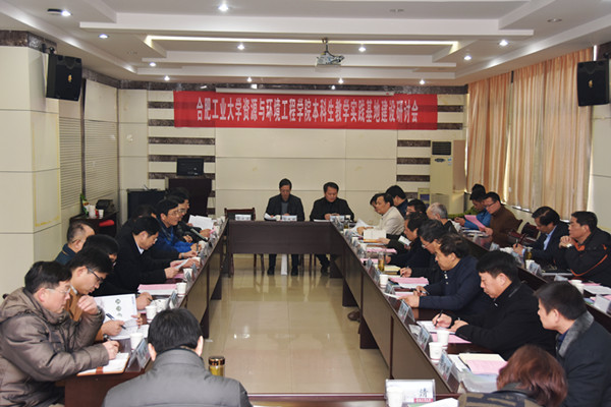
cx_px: 306
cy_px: 204
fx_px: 789
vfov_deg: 28.9
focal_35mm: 46
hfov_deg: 42.3
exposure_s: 1/15
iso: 450
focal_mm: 31
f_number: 4
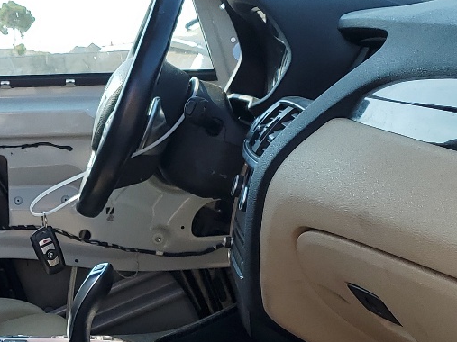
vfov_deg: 17.8
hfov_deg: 23.2
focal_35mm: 82
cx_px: 41
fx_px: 1082
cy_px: 296
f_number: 1.5
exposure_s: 1/833
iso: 50
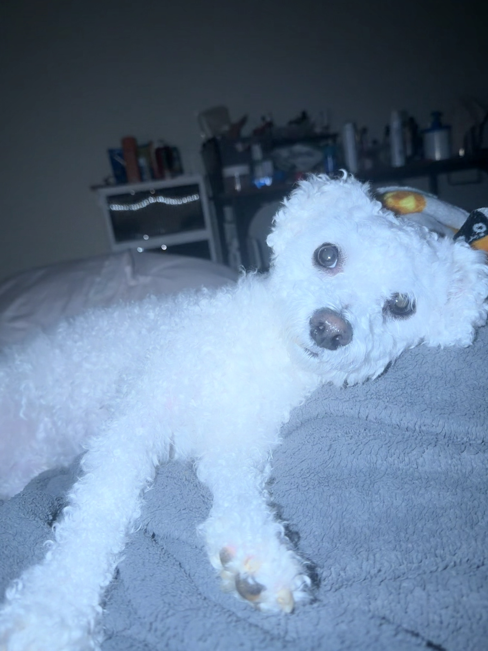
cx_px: 244
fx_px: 451
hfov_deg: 56.8
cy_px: 326
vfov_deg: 71.6
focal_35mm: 24
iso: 50
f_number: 1.78
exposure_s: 1/4
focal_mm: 6.76
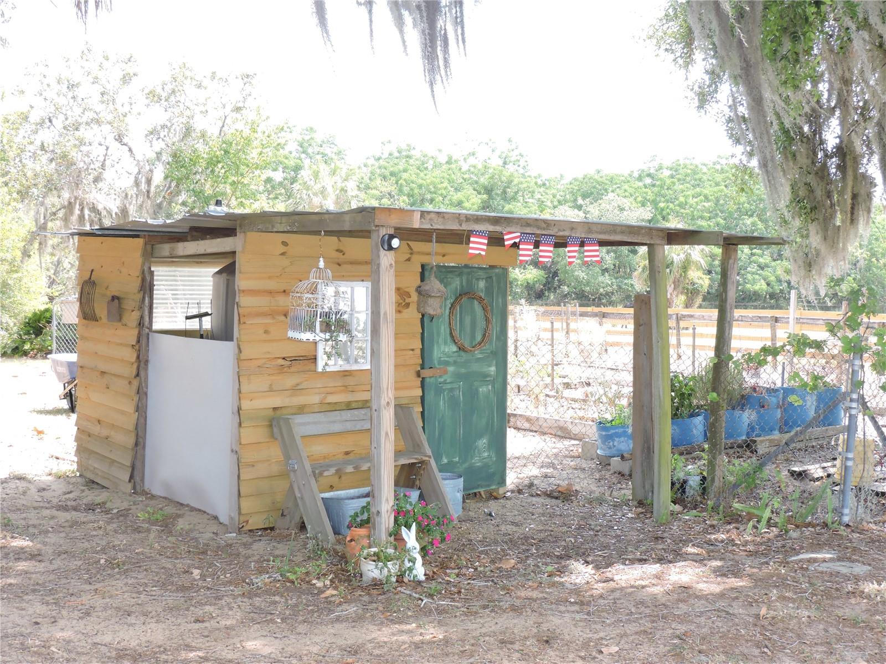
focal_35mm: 47
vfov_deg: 30.9
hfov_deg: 40.4
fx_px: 1203
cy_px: 332
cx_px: 443
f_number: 3.5
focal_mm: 8.4
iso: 360
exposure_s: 1/320
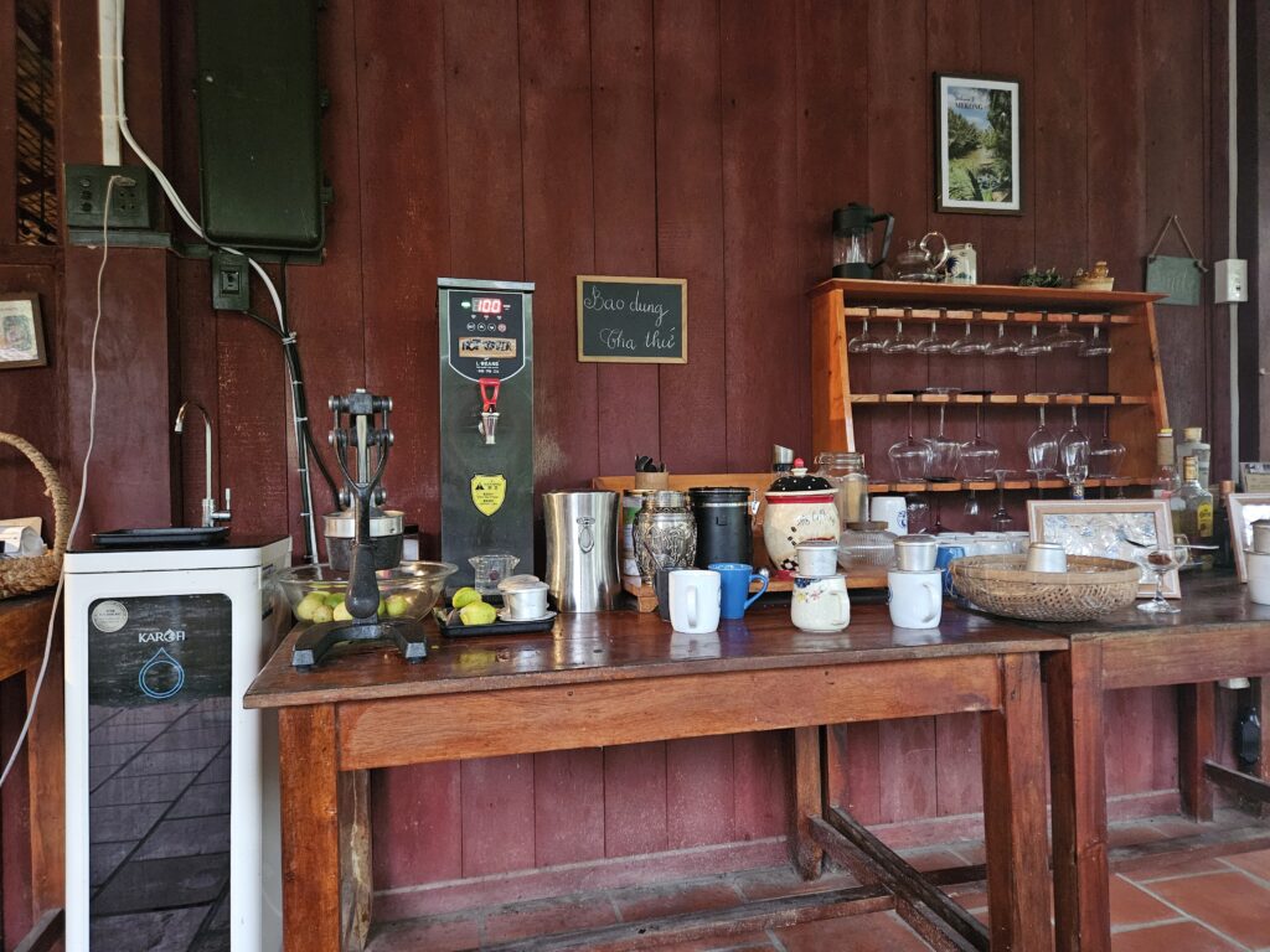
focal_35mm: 23
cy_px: 476
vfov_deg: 58.9
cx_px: 635
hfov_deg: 73.9
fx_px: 844
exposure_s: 1/25
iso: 800
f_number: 1.8
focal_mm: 5.4
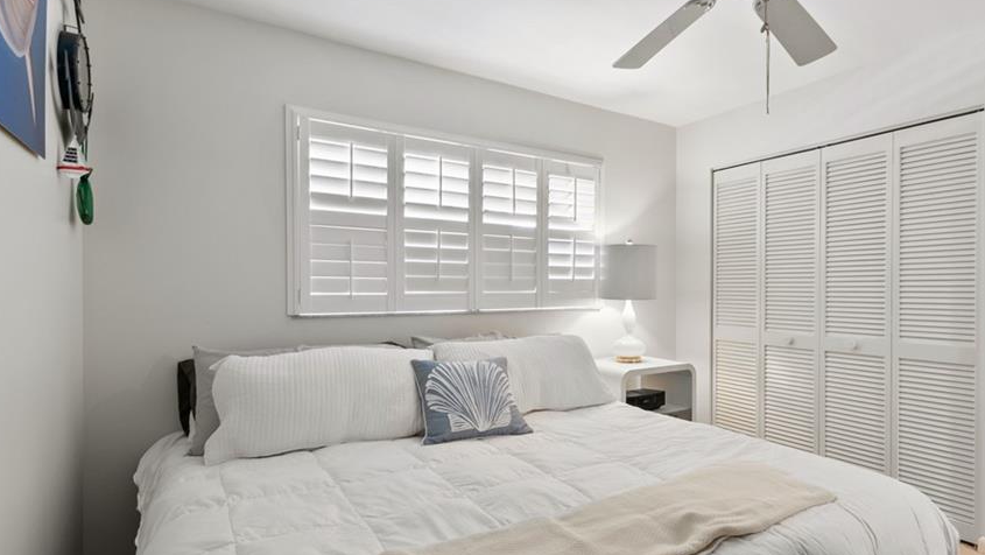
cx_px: 546
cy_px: 285
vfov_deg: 58.4
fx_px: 496
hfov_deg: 89.2
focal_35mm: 19
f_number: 10
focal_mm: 10
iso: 200
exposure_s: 1.3
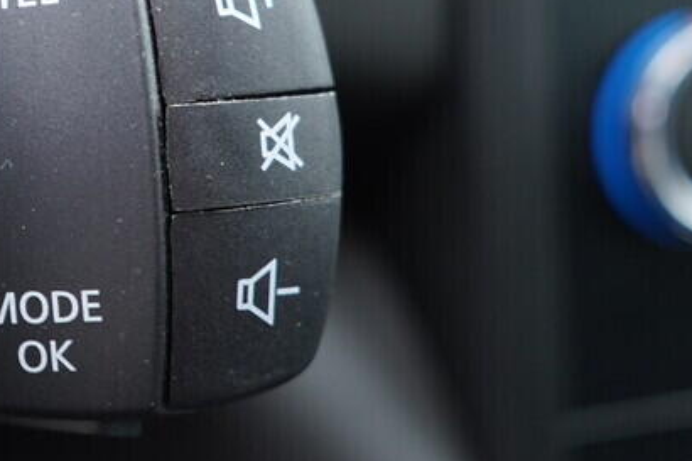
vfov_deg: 15.0
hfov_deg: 21.9
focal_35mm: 90
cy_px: 58
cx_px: 30
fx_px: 1729
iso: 500
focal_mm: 24
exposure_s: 1/40
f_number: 2.8
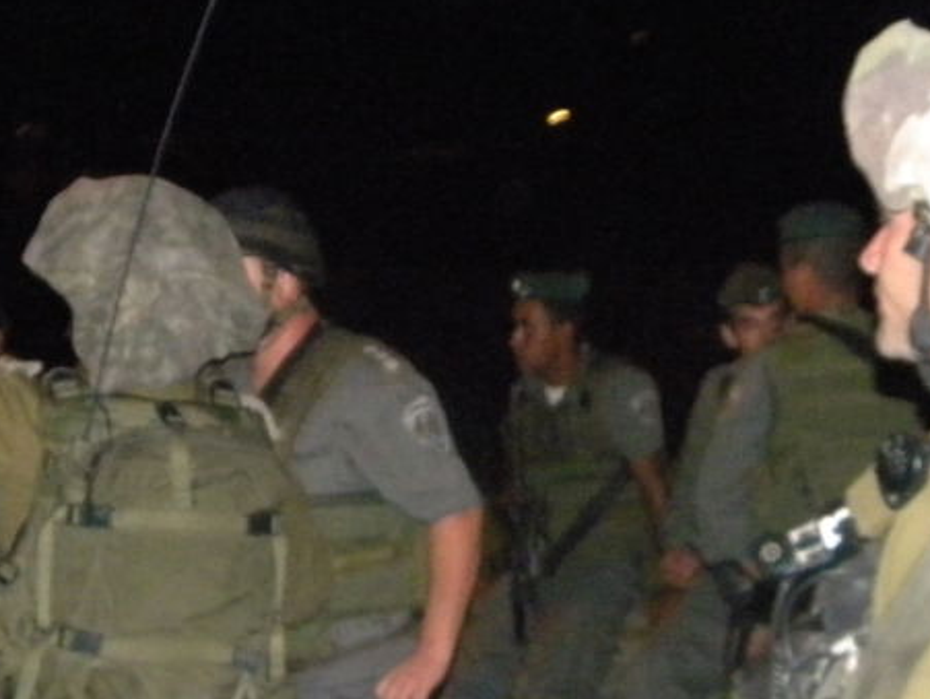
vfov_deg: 15.9
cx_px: 429
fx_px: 2501
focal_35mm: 93
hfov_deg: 21.1
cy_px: 452
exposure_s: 1/30
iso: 800
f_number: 3.8
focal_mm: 7.3
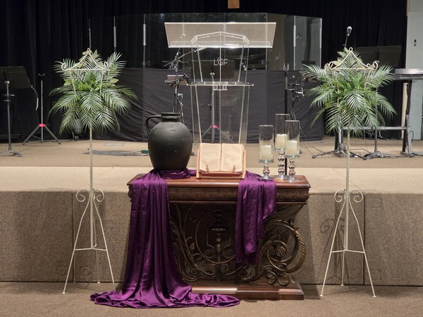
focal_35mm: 69
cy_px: 158
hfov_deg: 28.2
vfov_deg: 21.3
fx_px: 843
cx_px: 212
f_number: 2.4
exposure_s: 1/30
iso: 500
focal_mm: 7
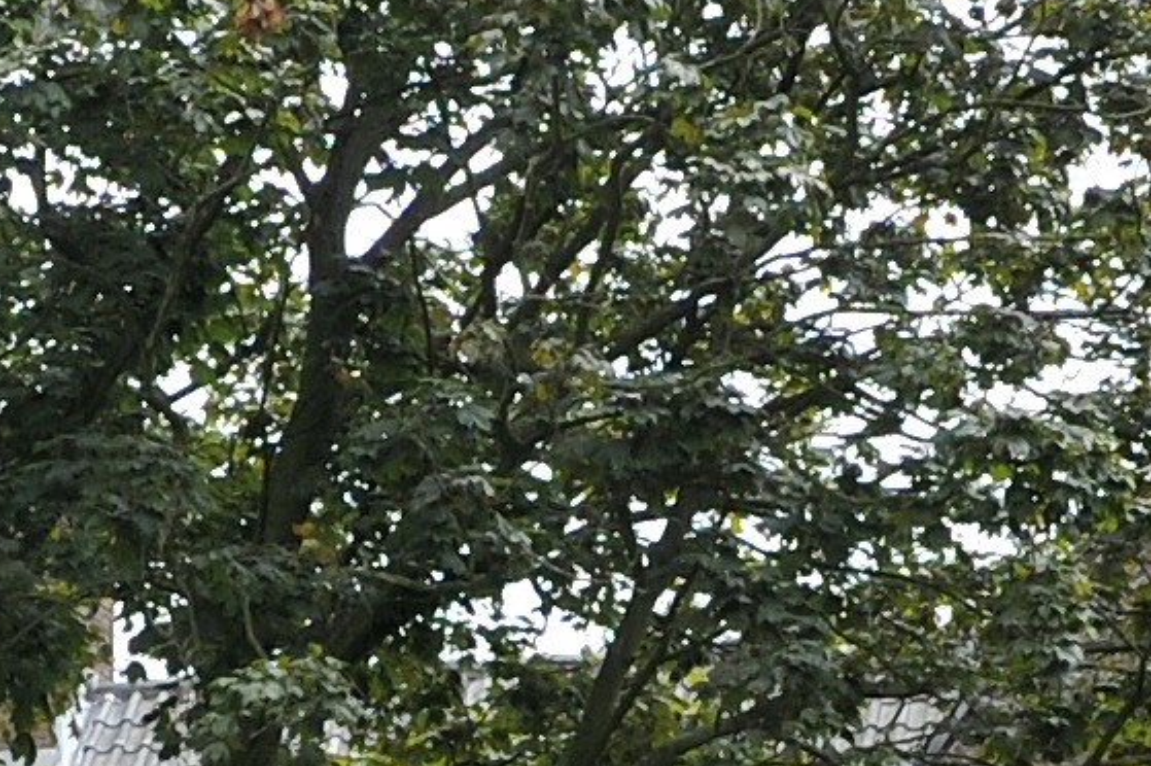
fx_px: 6327
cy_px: 1192
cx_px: 659
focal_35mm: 198
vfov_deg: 6.8
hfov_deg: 10.4
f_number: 7.1
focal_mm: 26
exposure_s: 1/500
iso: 500
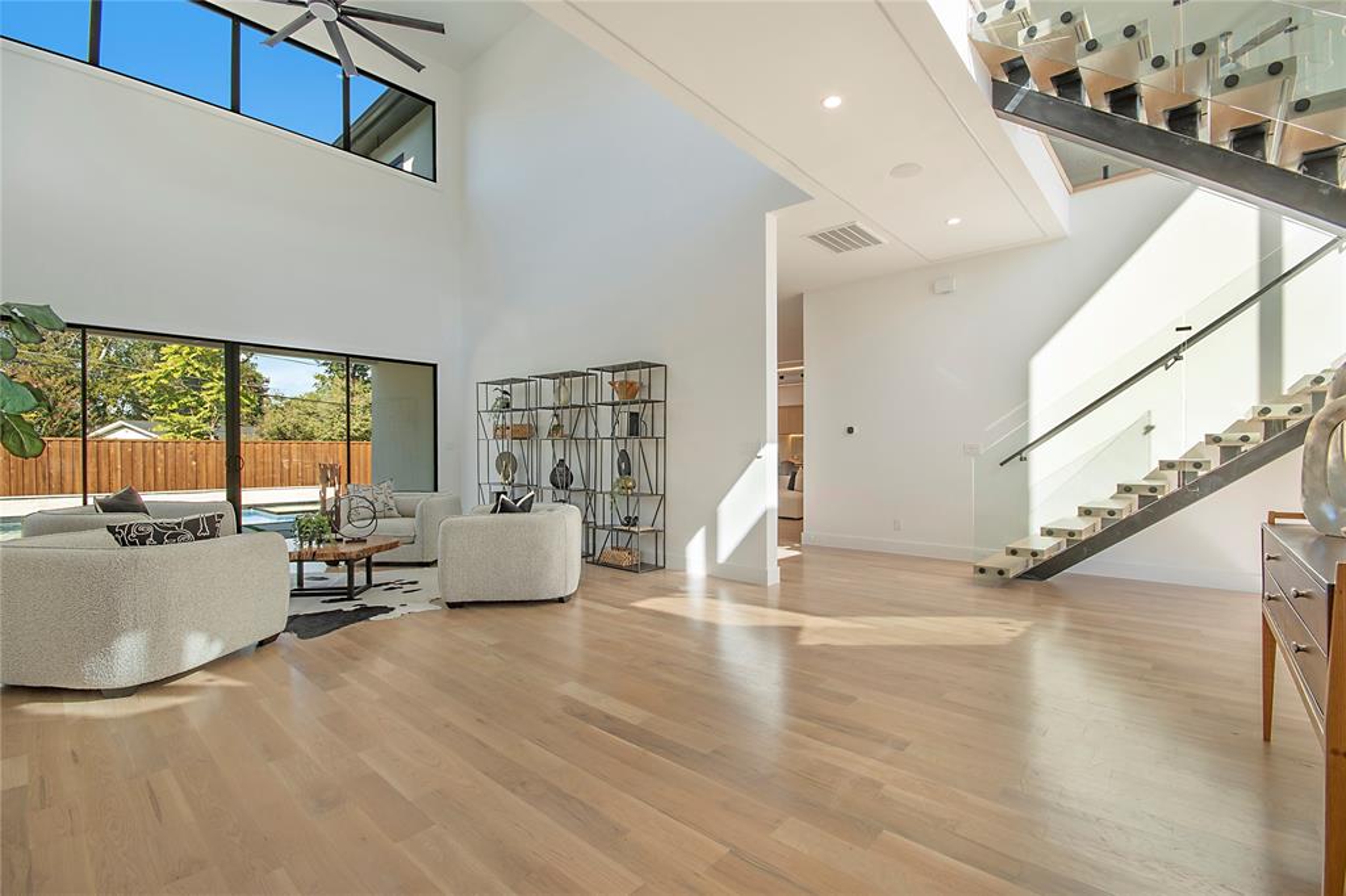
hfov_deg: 100.4
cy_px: 448
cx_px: 673
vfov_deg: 77.3
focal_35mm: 15
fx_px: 561
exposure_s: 1/50
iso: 100
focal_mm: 10
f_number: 11
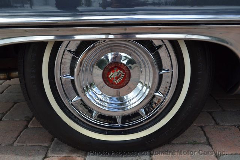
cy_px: 80
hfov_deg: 46.4
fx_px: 280
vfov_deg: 31.9
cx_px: 120
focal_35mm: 42
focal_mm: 28
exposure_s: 1/160
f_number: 7.1
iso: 100
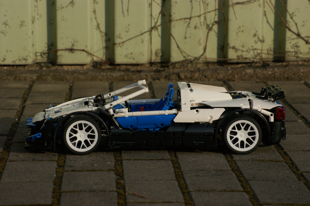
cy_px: 103
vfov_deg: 8.7
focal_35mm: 158
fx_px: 1355
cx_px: 155
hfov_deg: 13.0
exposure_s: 1/1000
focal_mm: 105
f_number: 10
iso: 400
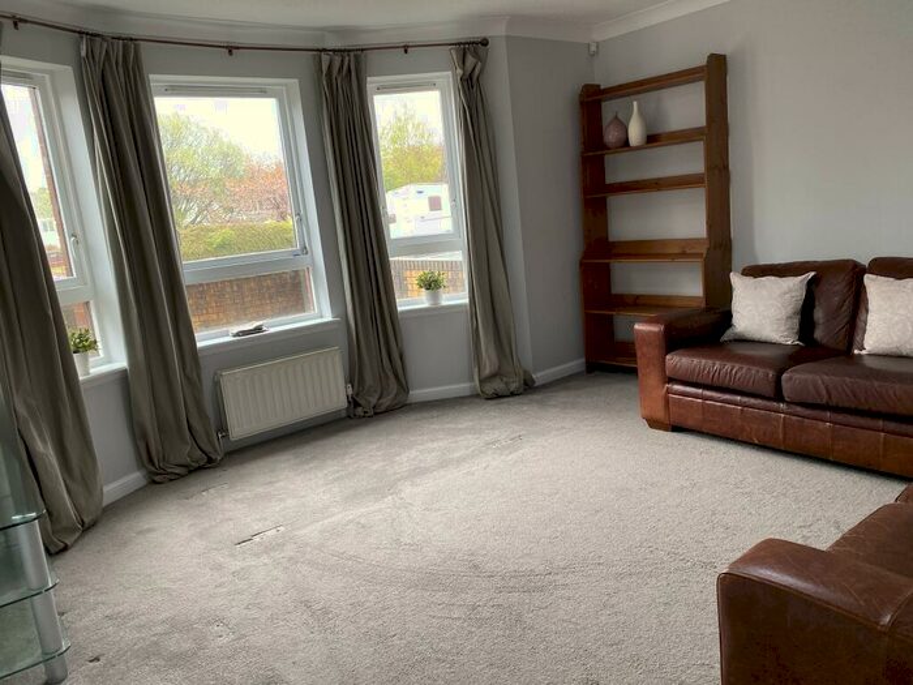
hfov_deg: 67.3
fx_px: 686
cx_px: 456
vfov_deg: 53.1
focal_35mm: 26
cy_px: 342
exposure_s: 1/120
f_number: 1.8
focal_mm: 4.25
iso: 125
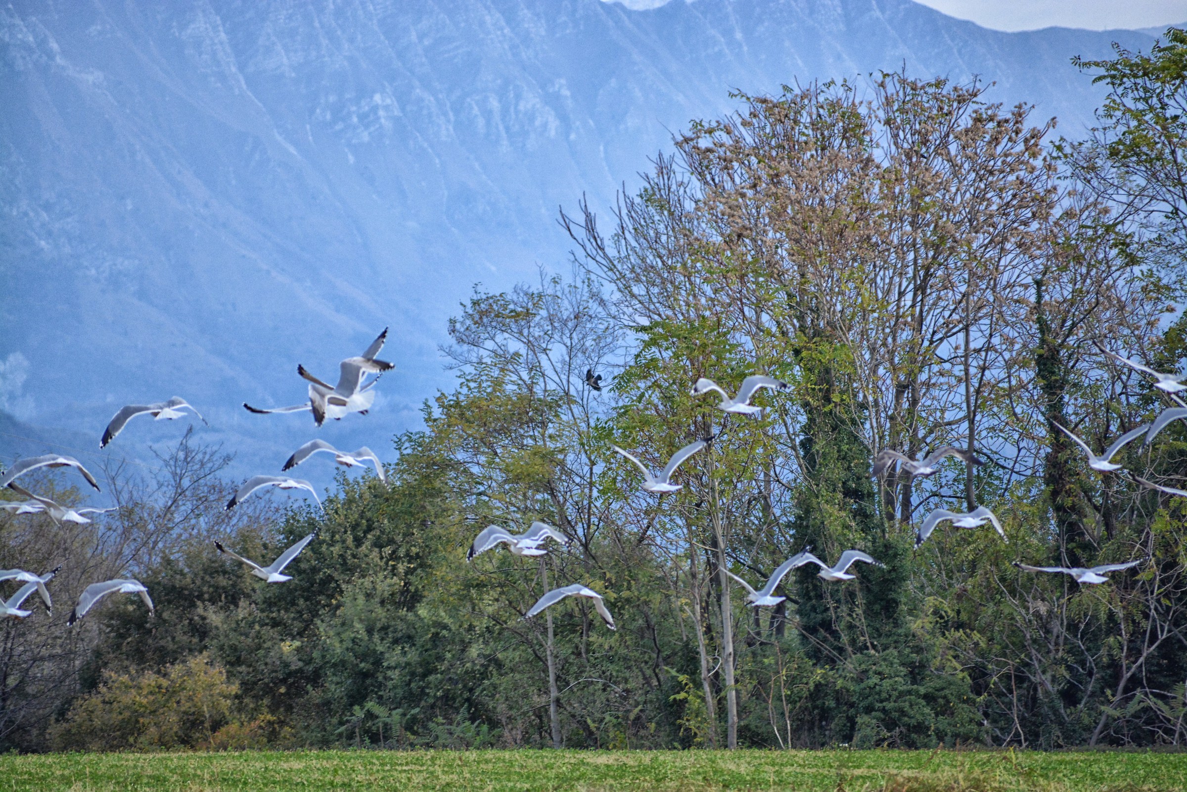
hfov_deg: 4.6
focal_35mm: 450
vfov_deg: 3.1
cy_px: 396
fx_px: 14836
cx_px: 594
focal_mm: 300
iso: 800
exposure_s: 1/800
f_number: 6.3
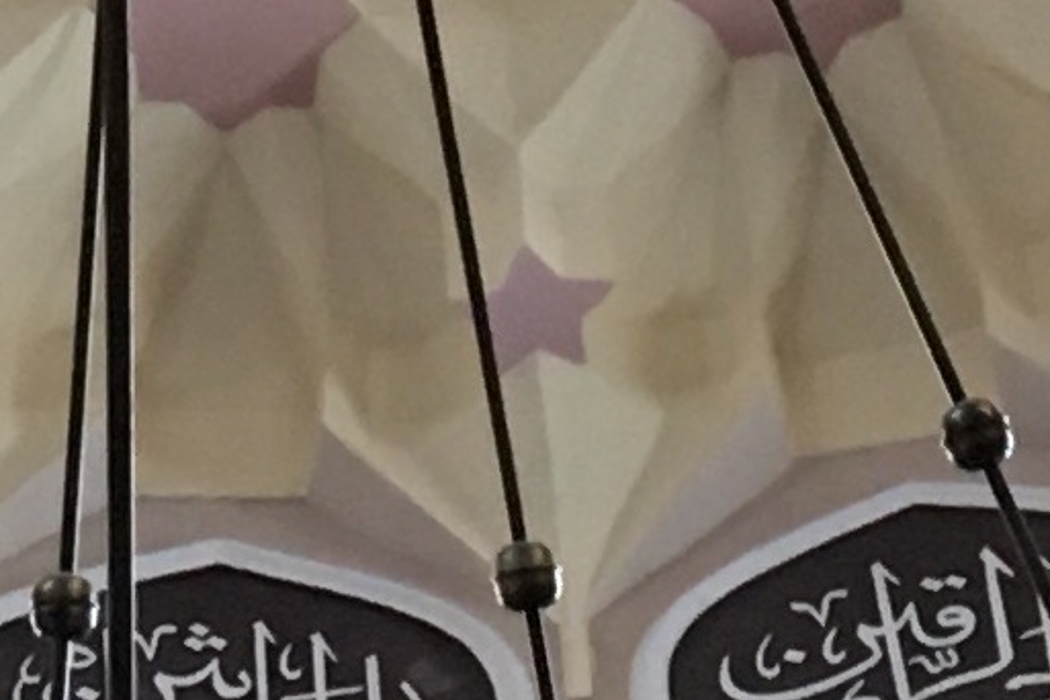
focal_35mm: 237
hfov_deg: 8.6
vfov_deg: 5.5
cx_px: -86
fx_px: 6912
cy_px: -1113
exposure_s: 1/33
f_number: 2.2
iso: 160
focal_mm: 4.15
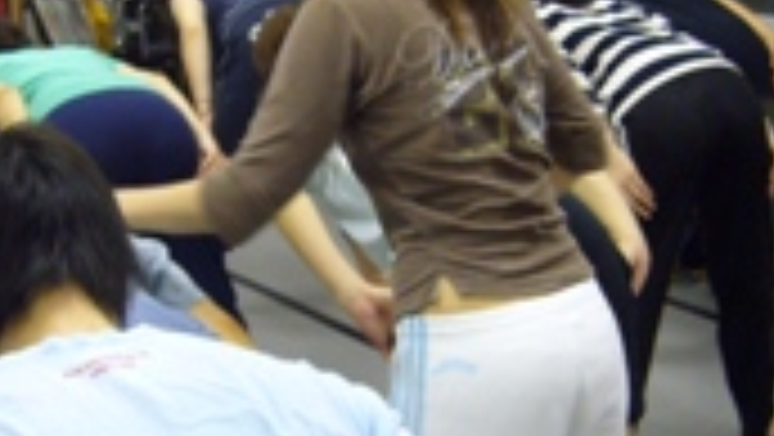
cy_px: 225
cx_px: 281
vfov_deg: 12.1
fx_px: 2054
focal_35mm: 100
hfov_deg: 21.3
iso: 160
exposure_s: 1/15
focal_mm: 5.8
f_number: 2.8
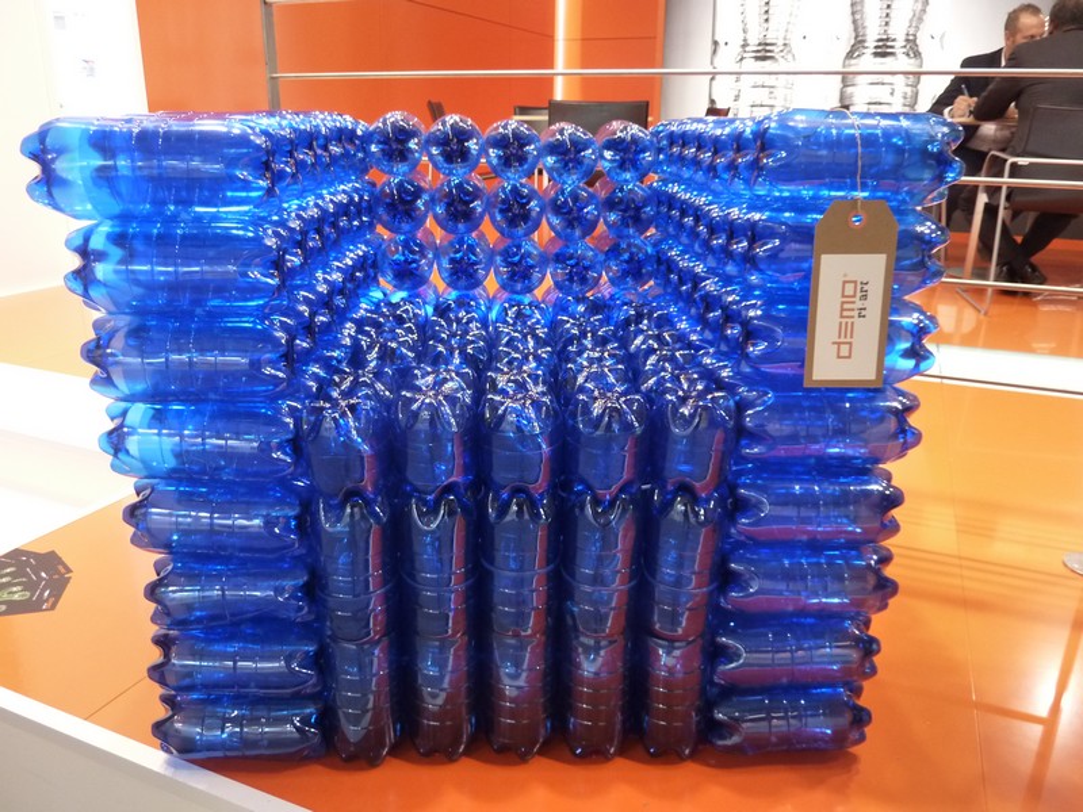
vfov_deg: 54.9
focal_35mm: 25
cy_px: 406
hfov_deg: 69.4
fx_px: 782
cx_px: 542
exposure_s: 1/30
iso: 320
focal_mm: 4.1
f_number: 3.3
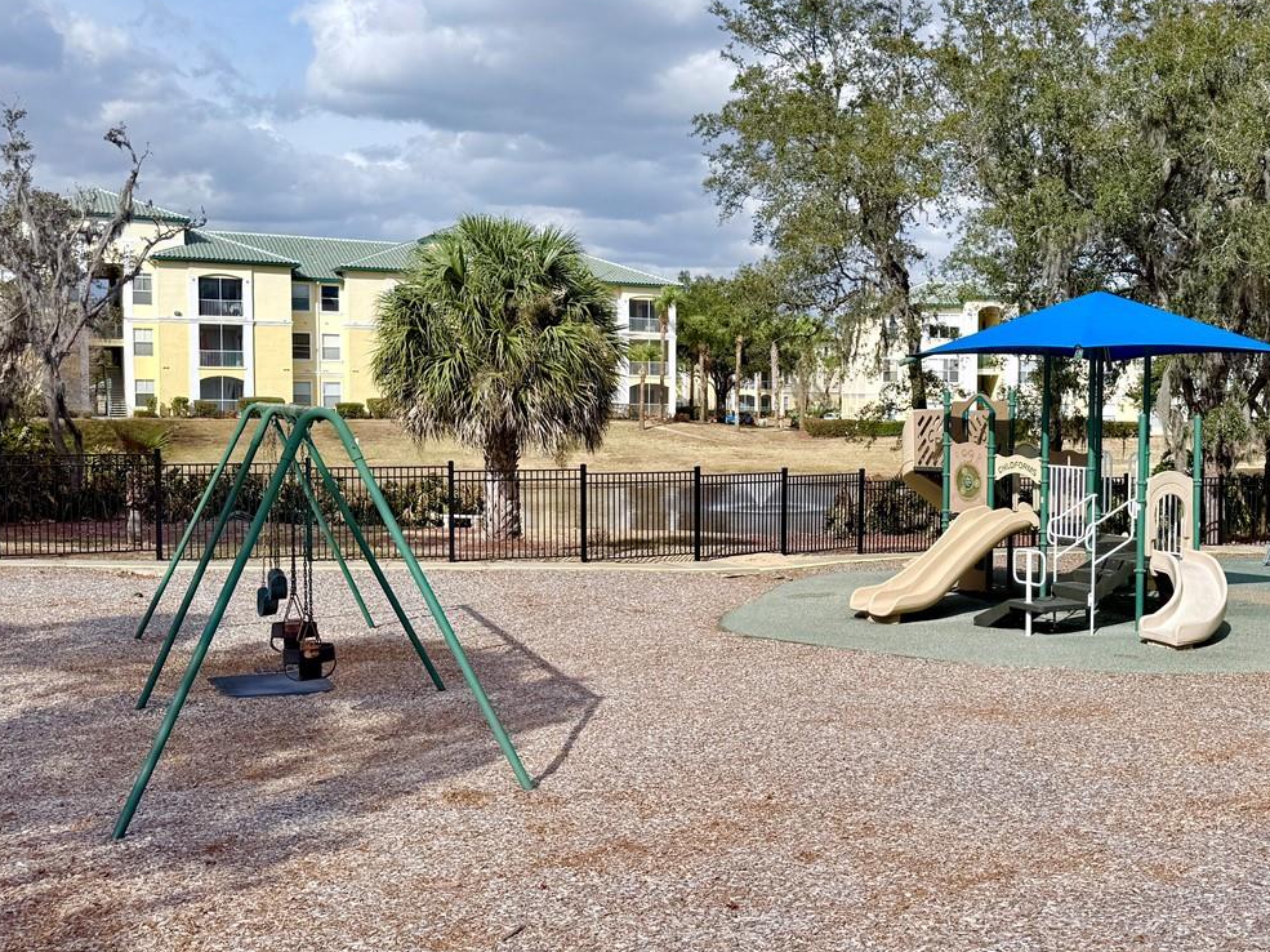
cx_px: 855
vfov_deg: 36.8
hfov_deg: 47.1
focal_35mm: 39
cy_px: 471
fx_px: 1430
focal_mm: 6.76
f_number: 1.78
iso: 80
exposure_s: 1/6173
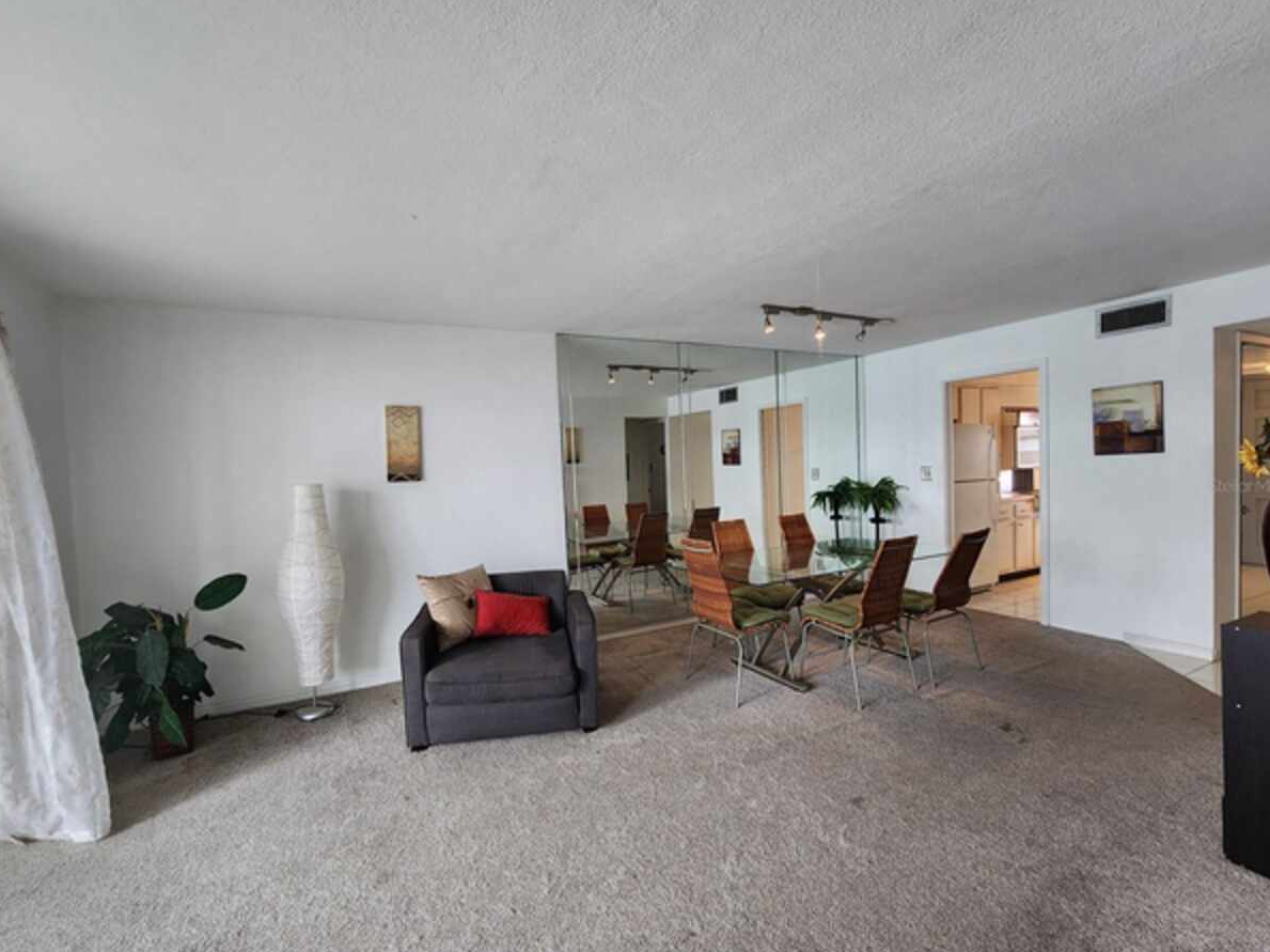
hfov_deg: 102.0
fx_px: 513
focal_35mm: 14
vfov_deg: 85.6
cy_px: 485
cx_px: 606
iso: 200
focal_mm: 2.2
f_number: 2.2
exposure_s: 1/60
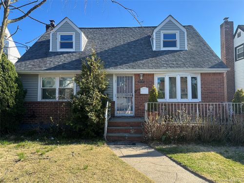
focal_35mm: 24
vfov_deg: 56.8
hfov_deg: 71.6
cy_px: 92
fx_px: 169
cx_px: 122
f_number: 1.78
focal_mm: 6.86
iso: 80
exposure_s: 1/1517
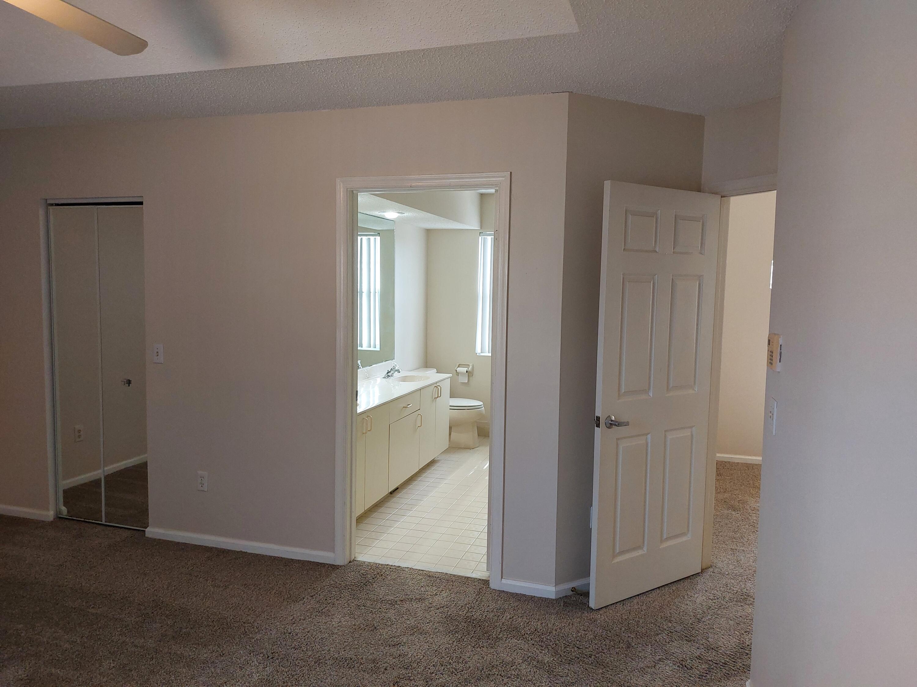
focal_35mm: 24
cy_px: 344
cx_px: 458
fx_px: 636
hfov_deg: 71.6
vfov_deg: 56.8
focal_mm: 5.23
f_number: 1.8
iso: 200
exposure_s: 1/120
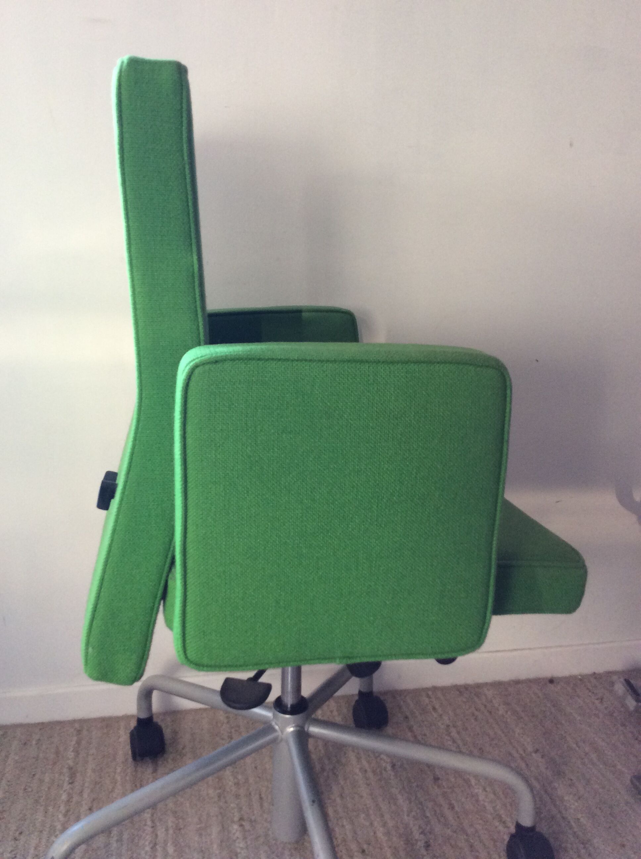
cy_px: 430
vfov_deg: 56.9
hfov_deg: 44.1
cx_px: 320
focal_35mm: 32
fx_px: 792
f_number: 2.4
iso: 80
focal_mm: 3.3
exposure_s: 1/25
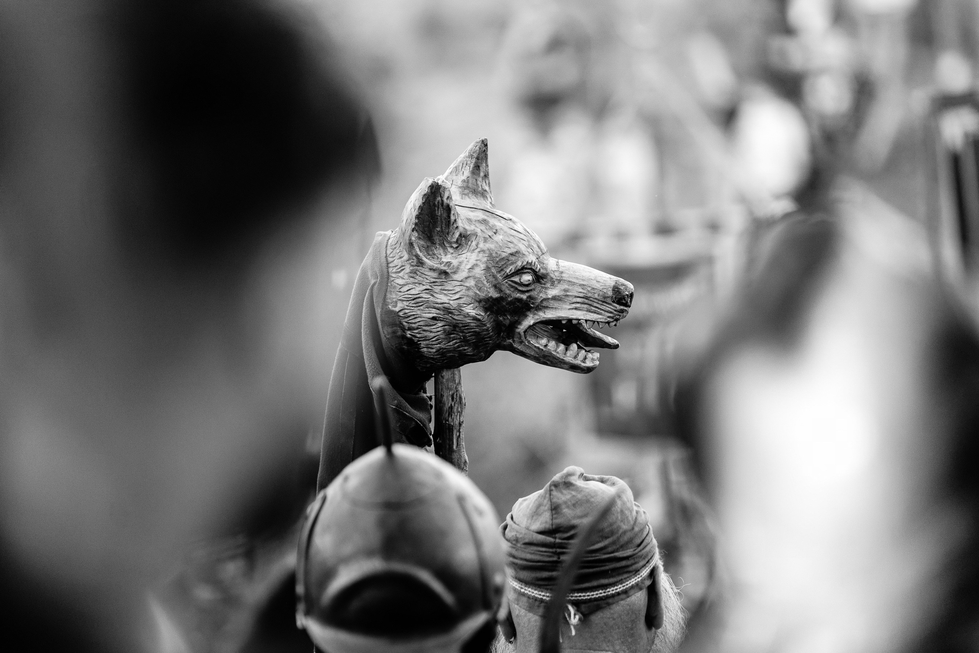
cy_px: 326
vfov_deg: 6.9
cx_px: 490
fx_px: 5439
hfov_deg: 10.3
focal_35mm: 200
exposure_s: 1/400
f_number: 2.8
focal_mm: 200
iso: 500
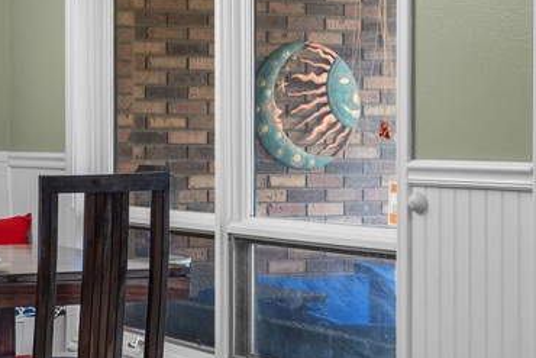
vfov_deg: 16.5
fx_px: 1236
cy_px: 164
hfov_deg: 21.9
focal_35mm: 83
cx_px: -171
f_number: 8
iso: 500
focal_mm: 30
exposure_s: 1.3
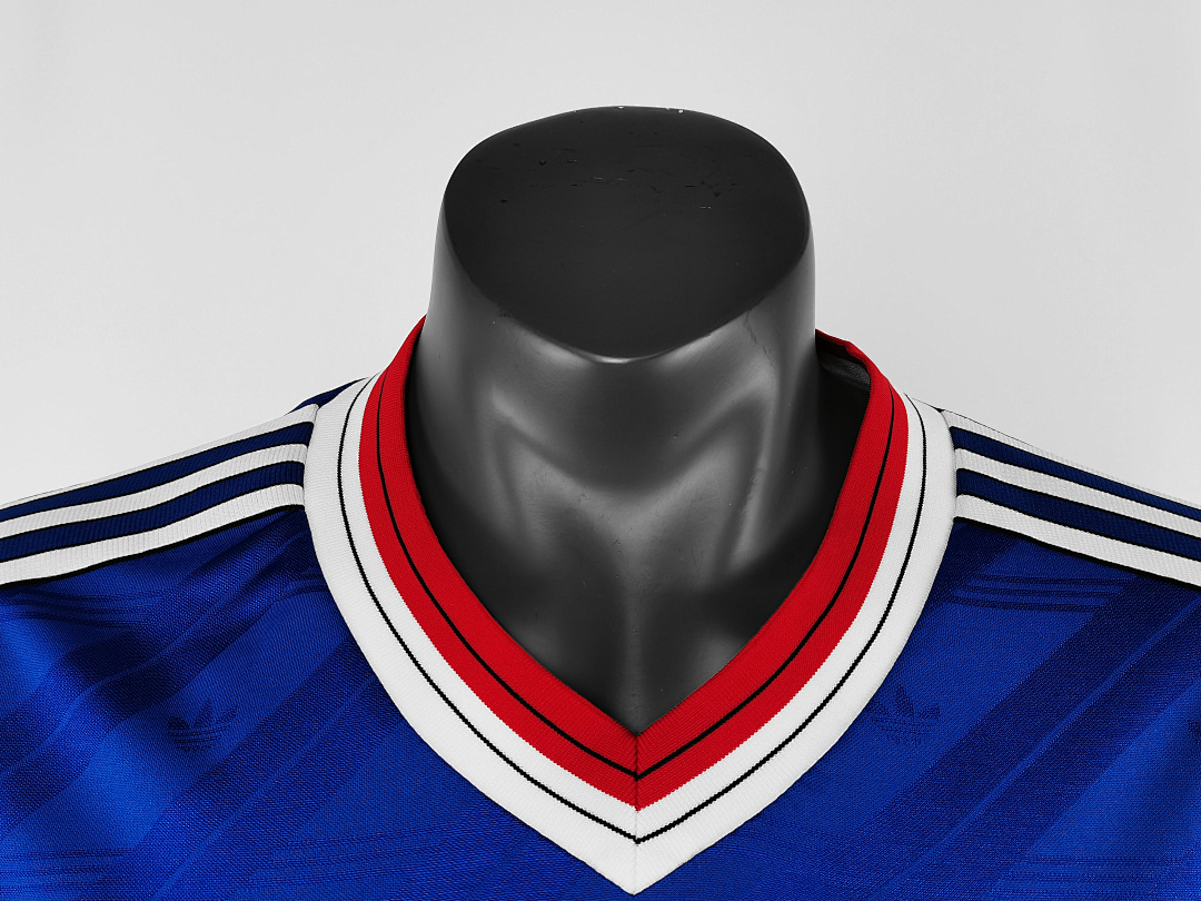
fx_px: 1284
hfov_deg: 50.1
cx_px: 600
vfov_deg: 38.7
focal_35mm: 37
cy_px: 450
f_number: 1.8
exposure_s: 1/60
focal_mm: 5.58
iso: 100
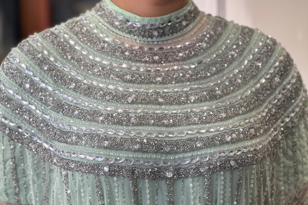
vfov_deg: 12.6
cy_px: 198
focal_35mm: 108
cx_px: 154
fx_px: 924
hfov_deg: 18.9
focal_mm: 9
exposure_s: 1/100
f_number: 2.8
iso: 50
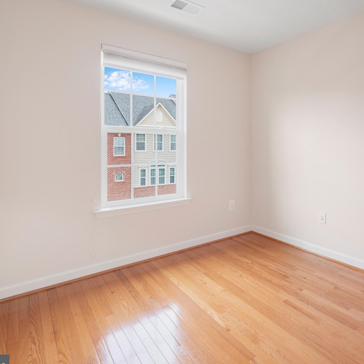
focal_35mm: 20
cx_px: 233
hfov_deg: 73.2
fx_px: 238
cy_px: 185
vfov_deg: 74.8
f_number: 8
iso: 400
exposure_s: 1/9
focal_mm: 10
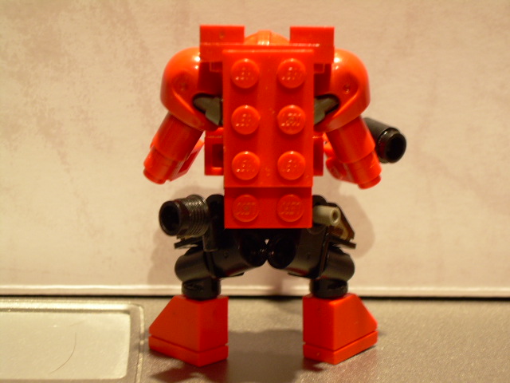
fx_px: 1076
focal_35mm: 73
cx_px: 255
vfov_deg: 20.2
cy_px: 192
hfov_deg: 26.7
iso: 154
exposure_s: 1/2
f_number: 3.8
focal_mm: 12.5
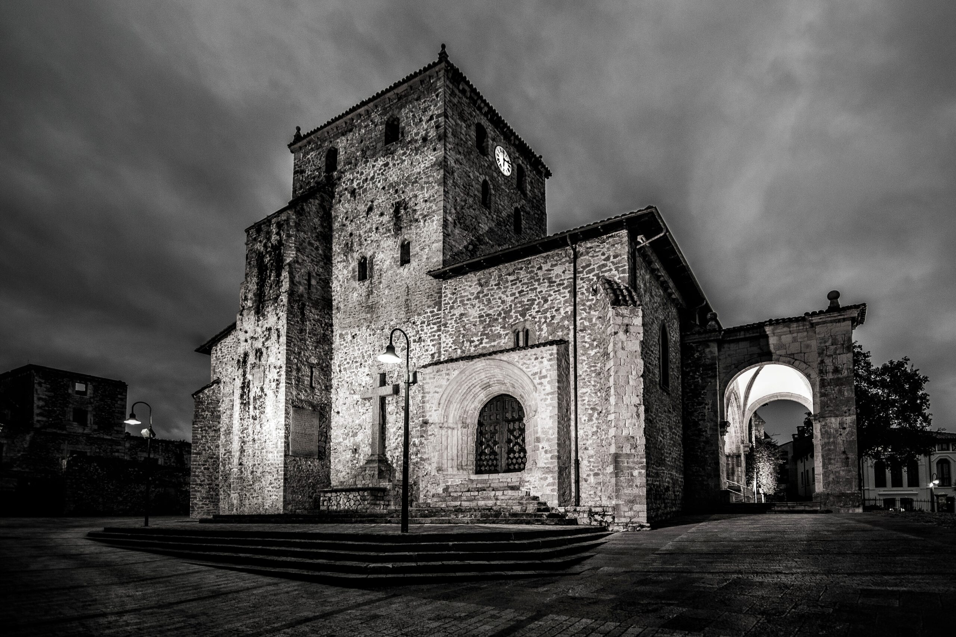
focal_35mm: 16
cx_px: 478
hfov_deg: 95.0
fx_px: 438
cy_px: 318
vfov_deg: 72.1
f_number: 2.8
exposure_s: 1/10
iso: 400
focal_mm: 11
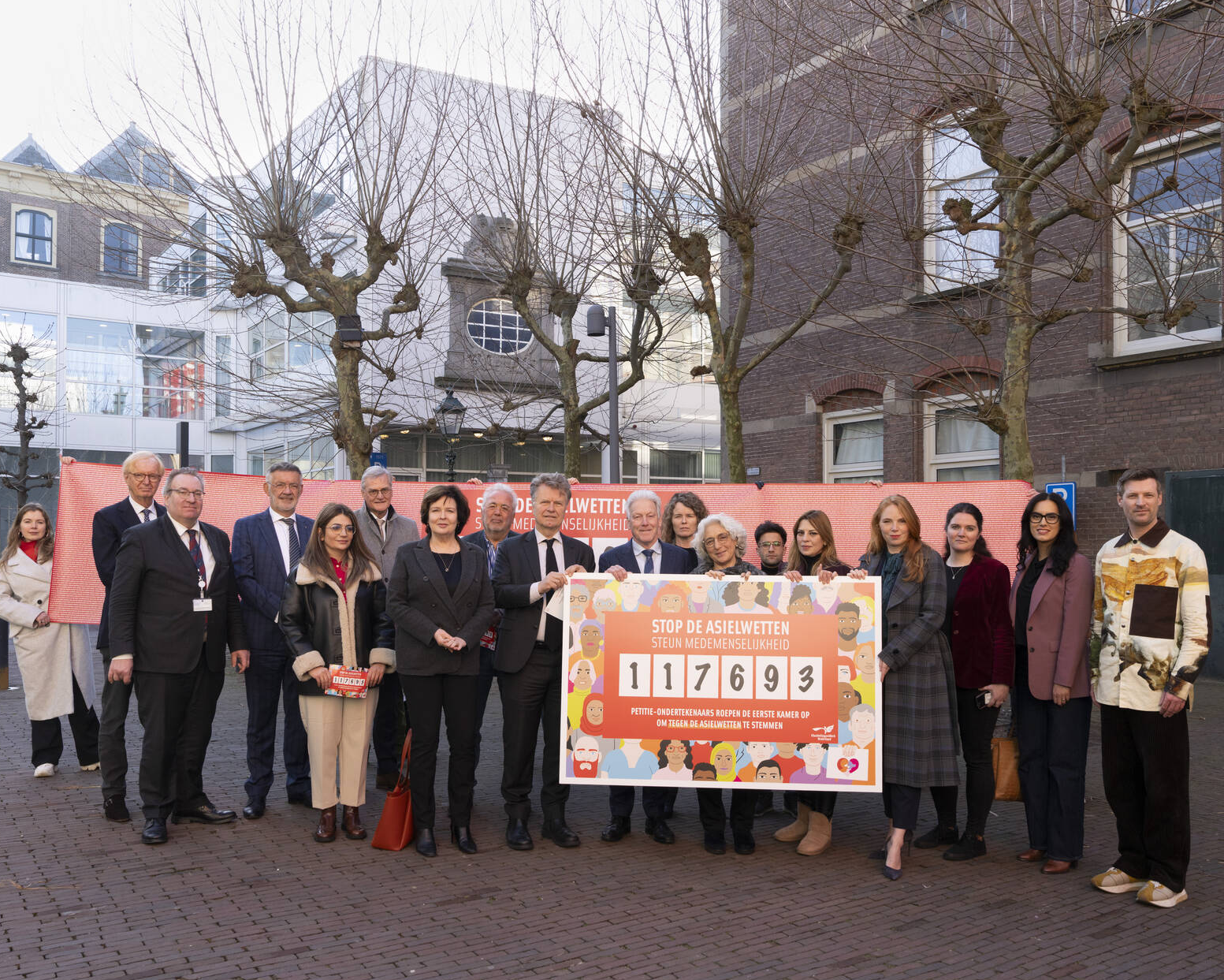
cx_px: 575
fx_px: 1051
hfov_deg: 60.4
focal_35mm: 29
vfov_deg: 50.0
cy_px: 490
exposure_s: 1/250
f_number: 8
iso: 640
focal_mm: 25
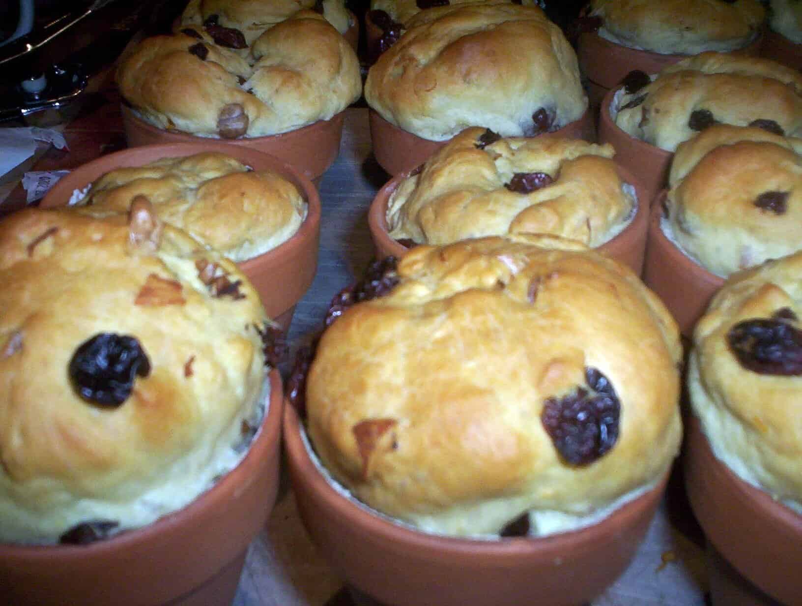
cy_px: 303
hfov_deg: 48.9
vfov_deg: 37.9
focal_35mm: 38
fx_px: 882
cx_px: 401
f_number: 4.5
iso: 140
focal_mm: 4.99
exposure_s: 1/60
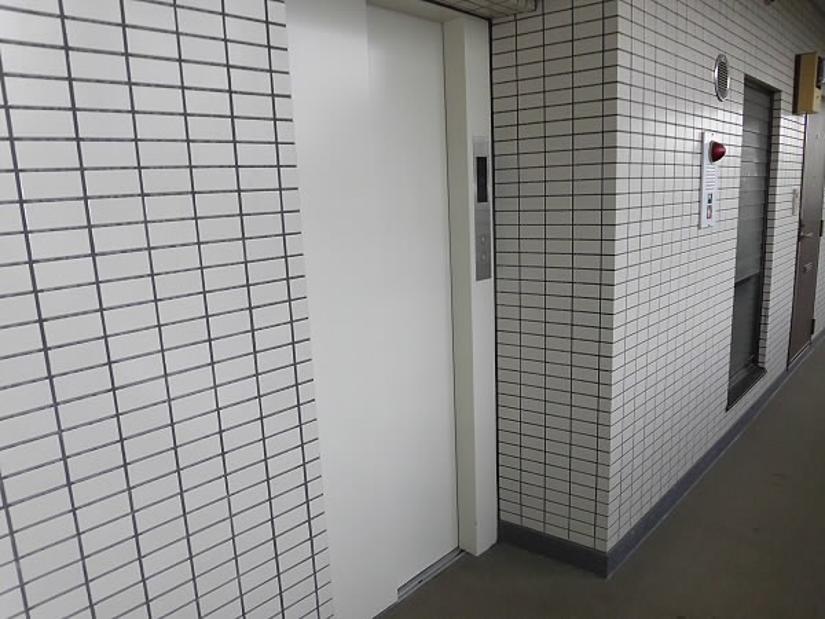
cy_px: 310
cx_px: 412
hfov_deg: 71.6
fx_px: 572
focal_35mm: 24
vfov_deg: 56.8
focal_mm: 4.3
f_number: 3.1
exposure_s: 1/250
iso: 100
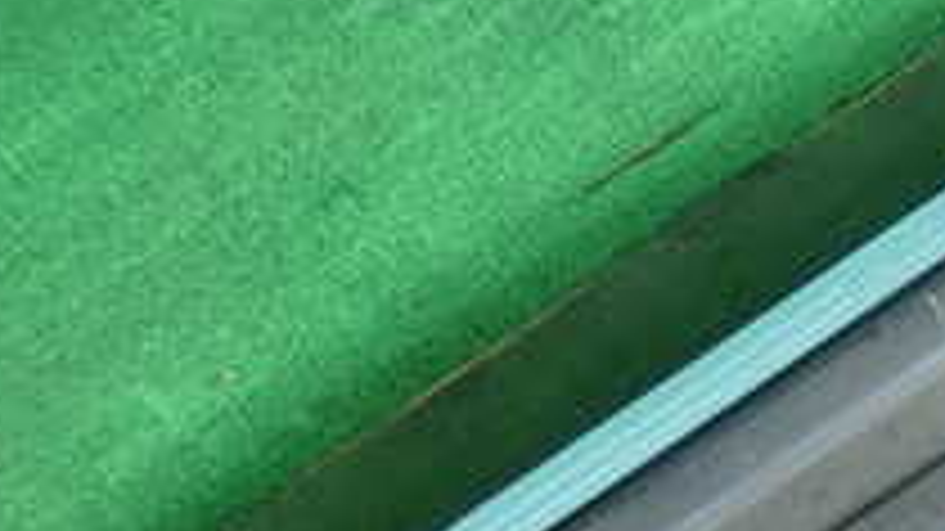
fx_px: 2179
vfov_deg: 13.9
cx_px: 1062
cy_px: 256
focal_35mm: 87
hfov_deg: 22.9
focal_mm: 5.14
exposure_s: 1/60
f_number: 2.2
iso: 125
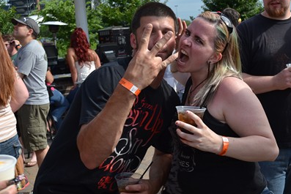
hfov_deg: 36.7
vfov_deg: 25.1
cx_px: 178
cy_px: 90
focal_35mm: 54
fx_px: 437
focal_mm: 26
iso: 110
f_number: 5.6
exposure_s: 1/125
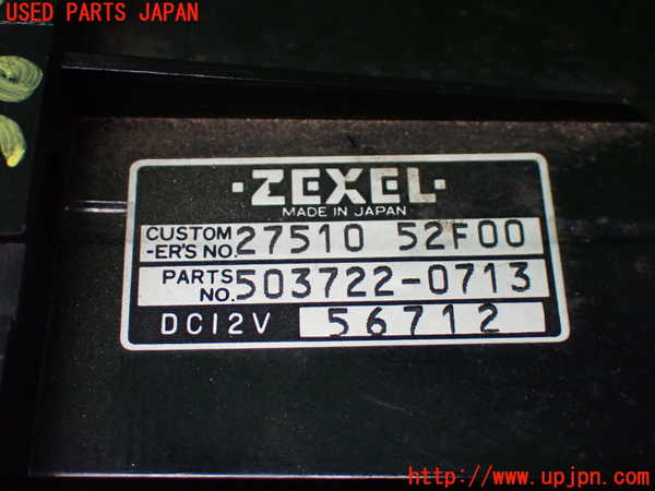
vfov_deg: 23.7
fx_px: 1173
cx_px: 328
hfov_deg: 31.2
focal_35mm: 62
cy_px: 246
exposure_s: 1/80
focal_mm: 11.09
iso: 800
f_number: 3.6
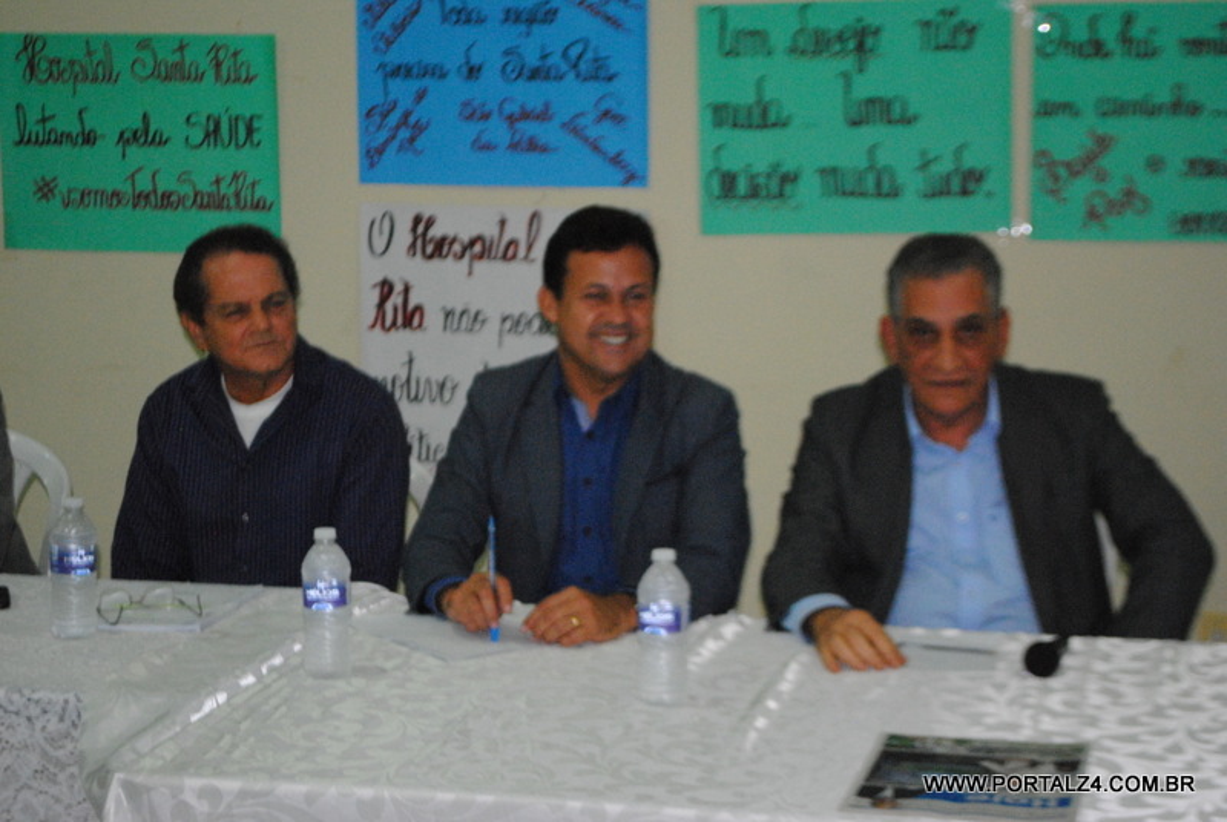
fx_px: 2458
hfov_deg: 28.0
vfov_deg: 19.0
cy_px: 411
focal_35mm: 72
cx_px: 614
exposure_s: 1/30
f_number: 5.3
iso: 1600
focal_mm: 48
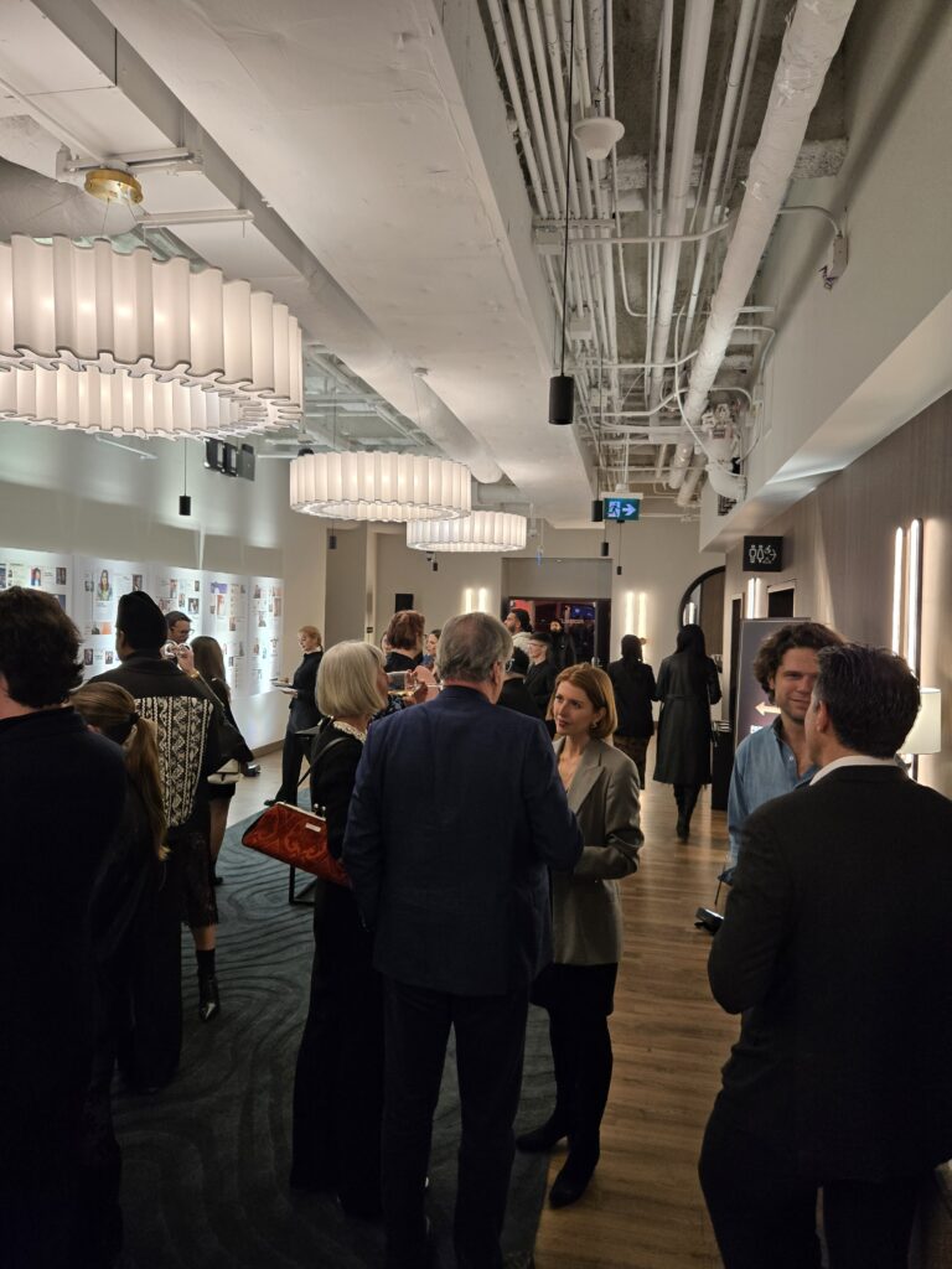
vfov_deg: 73.9
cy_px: 634
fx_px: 843
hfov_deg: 58.9
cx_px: 476
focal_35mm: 23
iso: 200
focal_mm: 5.4
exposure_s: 1/120
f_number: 1.8
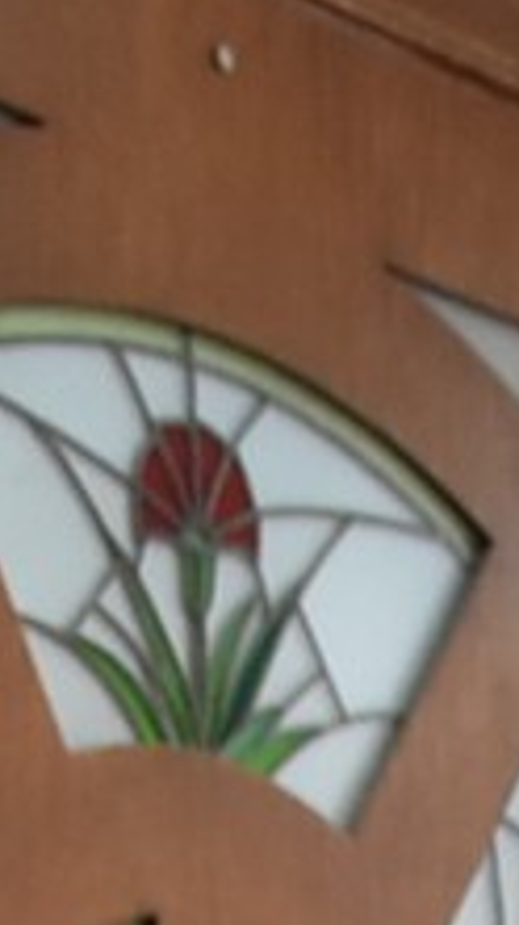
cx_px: 900
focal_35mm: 256
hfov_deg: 4.7
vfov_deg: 7.5
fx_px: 6275
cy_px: 2685
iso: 800
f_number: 3.5
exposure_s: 1/30
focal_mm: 18
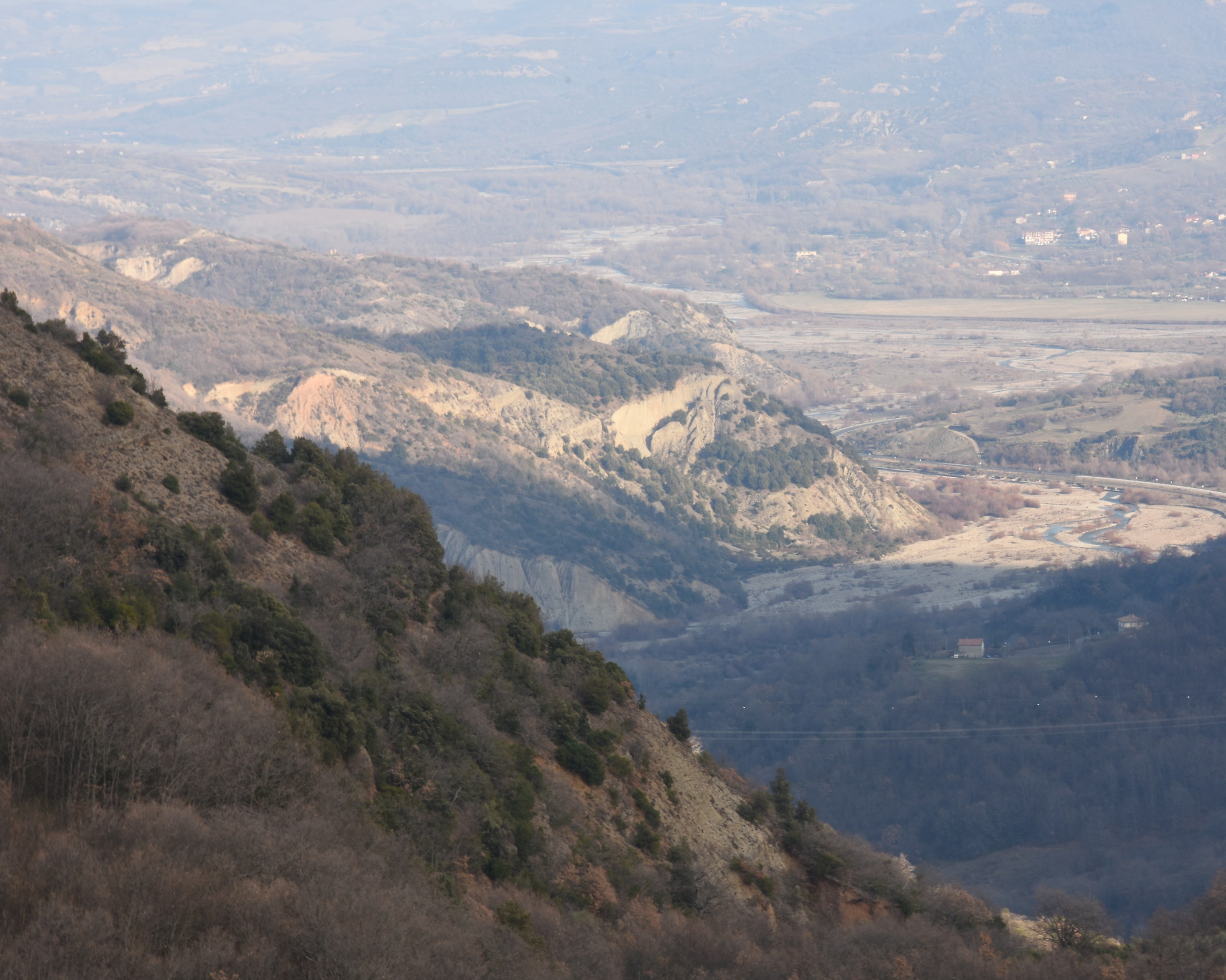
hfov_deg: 10.8
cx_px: 724
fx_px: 6478
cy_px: 487
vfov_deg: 8.7
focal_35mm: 179
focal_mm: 105
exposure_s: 1/15
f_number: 22
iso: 100
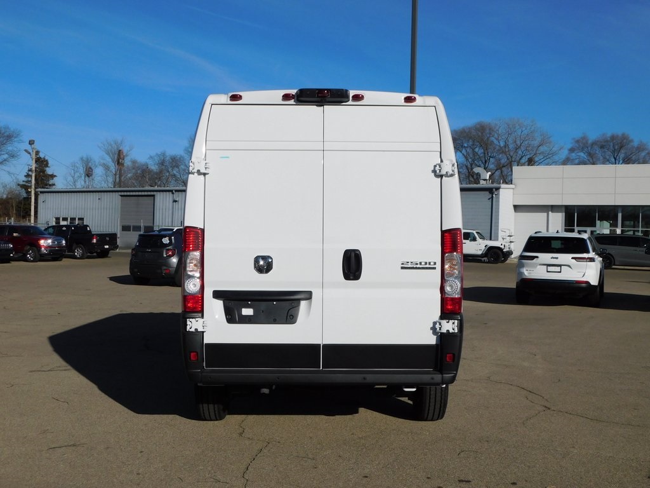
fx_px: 751
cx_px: 325
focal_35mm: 40
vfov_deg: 36.0
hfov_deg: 46.8
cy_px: 244
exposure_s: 1/800
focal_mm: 7.1
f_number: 7.2
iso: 125
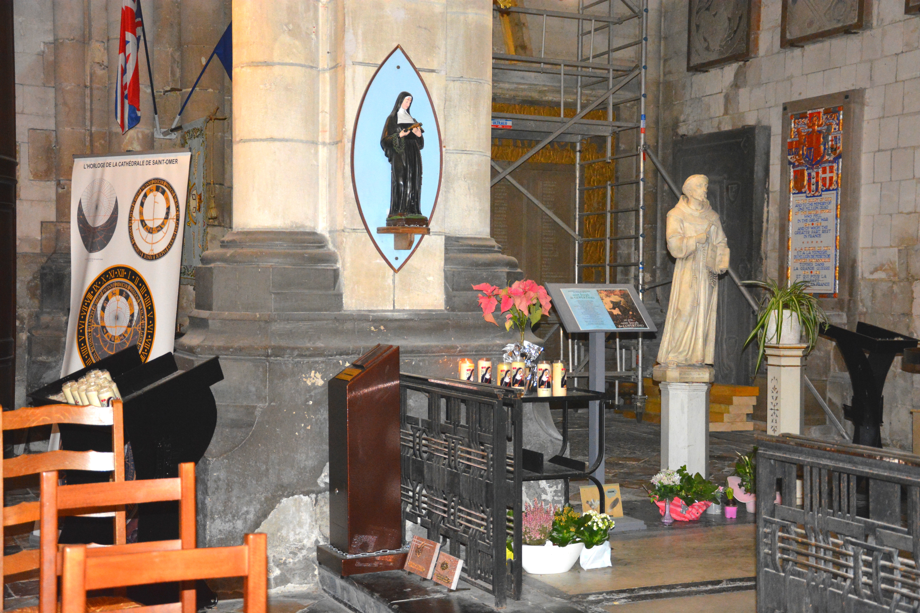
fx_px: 1303
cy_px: 306
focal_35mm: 51
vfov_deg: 26.5
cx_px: 460
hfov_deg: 38.9
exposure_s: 1/60
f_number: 4.2
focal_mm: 34
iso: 3200
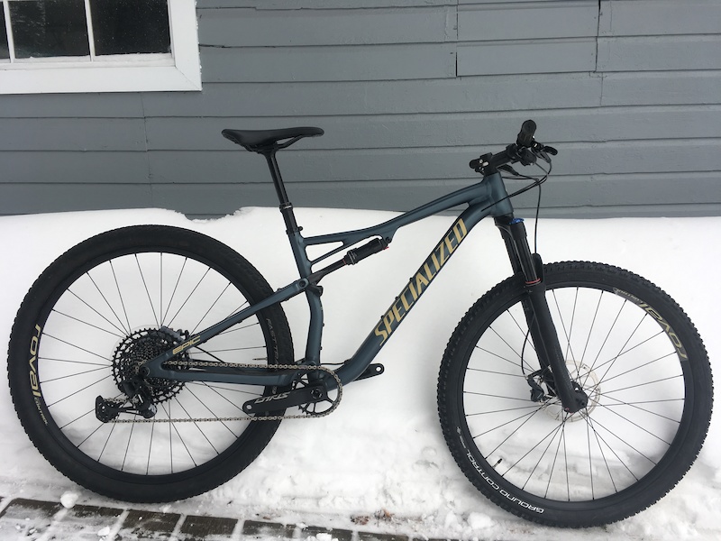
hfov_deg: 61.7
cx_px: 360
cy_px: 270
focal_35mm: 29
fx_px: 604
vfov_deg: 48.2
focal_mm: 4.15
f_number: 2.2
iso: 25
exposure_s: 1/121
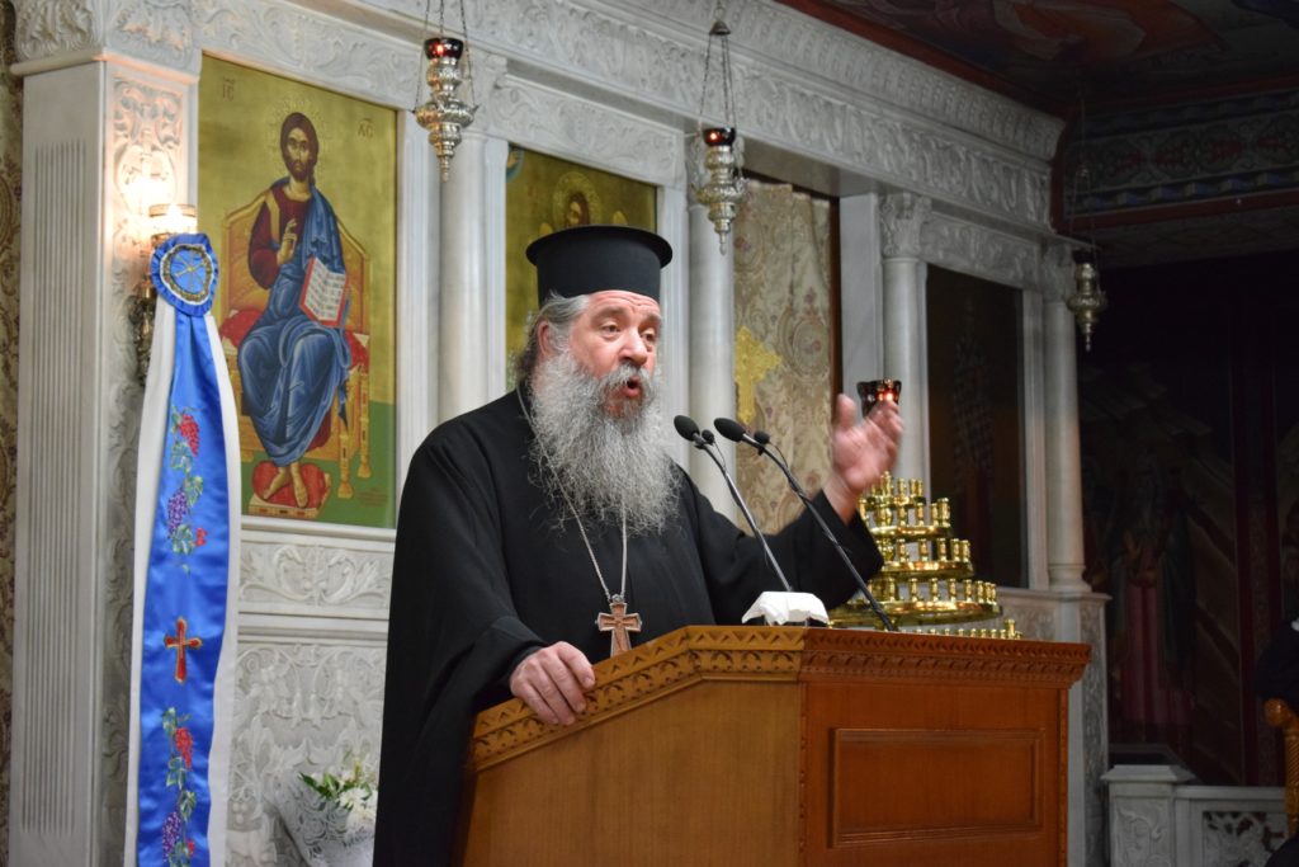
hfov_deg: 28.1
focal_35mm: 72
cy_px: 434
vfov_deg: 18.9
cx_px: 650
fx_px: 2598
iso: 3600
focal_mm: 48
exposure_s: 1/60
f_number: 5.3
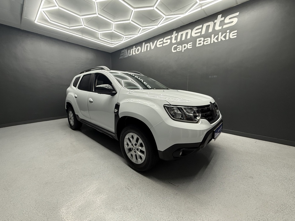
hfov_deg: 102.1
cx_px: 148
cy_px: 110
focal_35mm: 14
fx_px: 119
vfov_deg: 85.7
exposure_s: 1/100
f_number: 2.2
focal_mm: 2.22
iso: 160
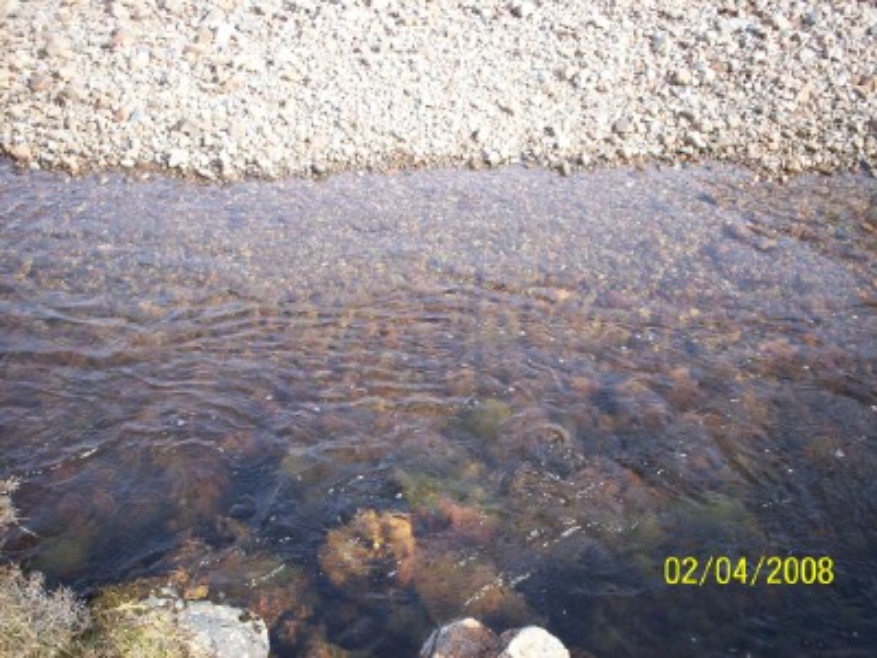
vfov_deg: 39.7
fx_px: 912
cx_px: 438
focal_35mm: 36
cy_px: 329
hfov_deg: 51.4
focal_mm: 6
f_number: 4.5
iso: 100
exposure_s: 1/127
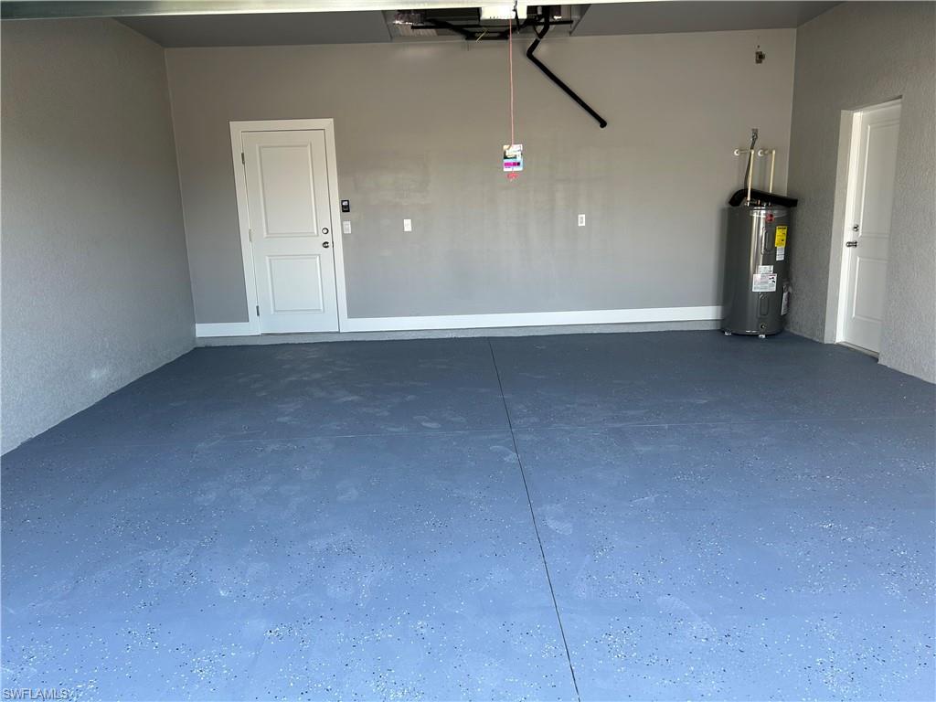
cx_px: 468
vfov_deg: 53.1
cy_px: 351
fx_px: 703
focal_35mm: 26
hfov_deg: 67.3
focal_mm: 5.7
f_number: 1.5
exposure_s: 1/184
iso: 40
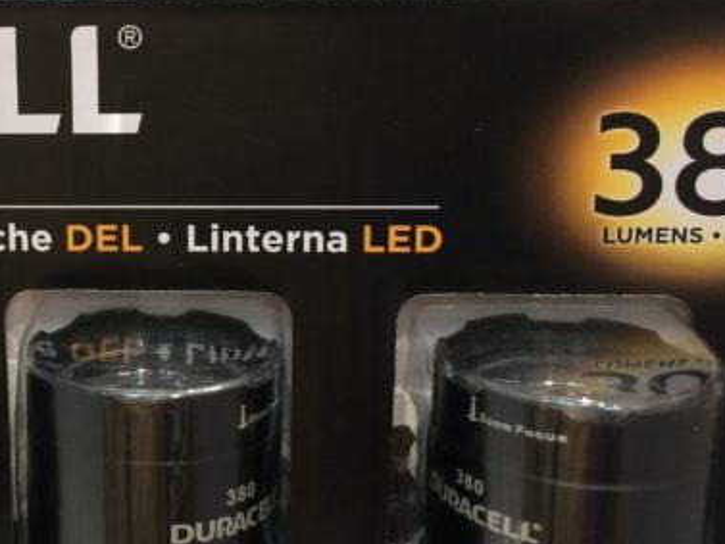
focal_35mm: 59
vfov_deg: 24.7
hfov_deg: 31.4
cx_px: 90
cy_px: 177
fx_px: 1236
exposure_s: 1/30
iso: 100
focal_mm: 4.15
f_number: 2.2
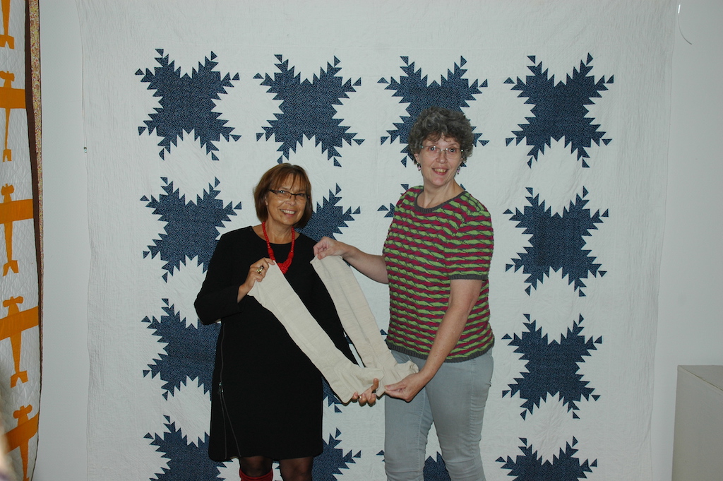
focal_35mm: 36
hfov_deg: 53.2
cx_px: 362
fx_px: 722
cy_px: 240
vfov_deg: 36.8
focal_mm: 24
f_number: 6.3
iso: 320
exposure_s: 1/125
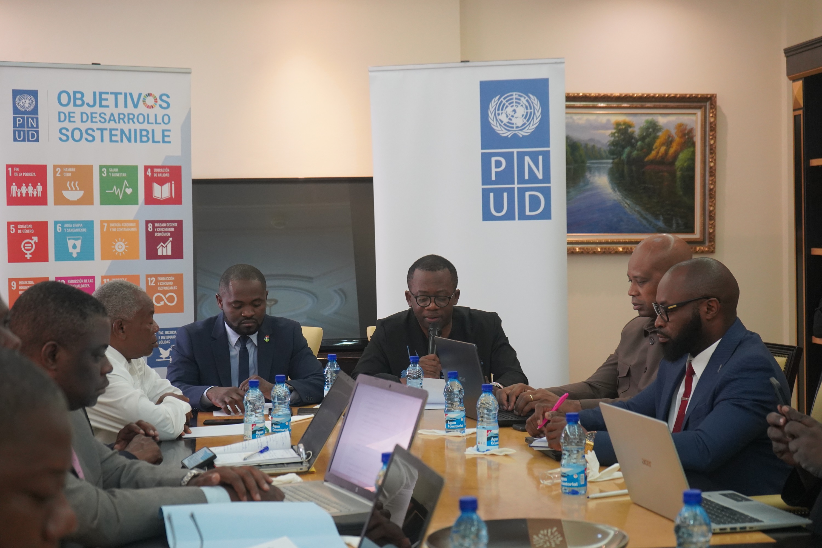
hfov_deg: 32.9
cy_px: 274
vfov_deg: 22.3
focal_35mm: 61
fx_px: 1393
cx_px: 411
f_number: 5.6
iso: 4000
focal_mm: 61
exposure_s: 1/160
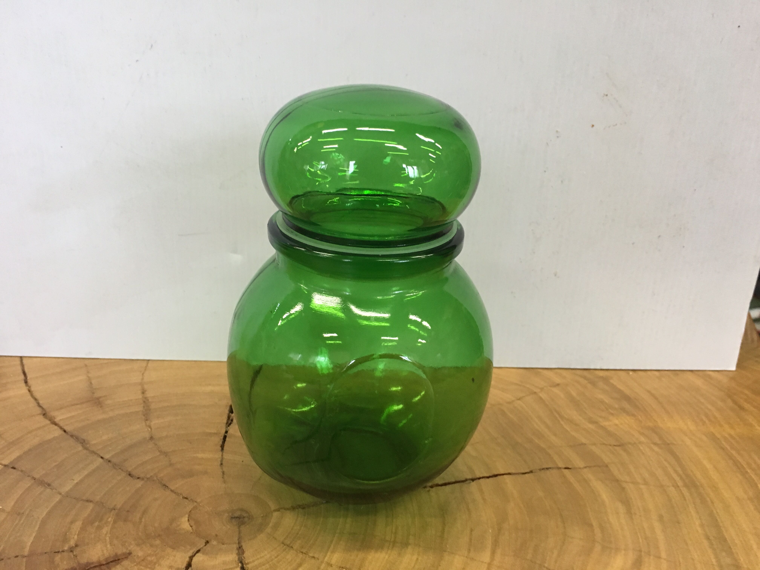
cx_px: 380
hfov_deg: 61.7
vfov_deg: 48.2
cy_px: 285
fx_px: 637
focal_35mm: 29
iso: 160
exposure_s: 1/33
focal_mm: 4.15
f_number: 2.2
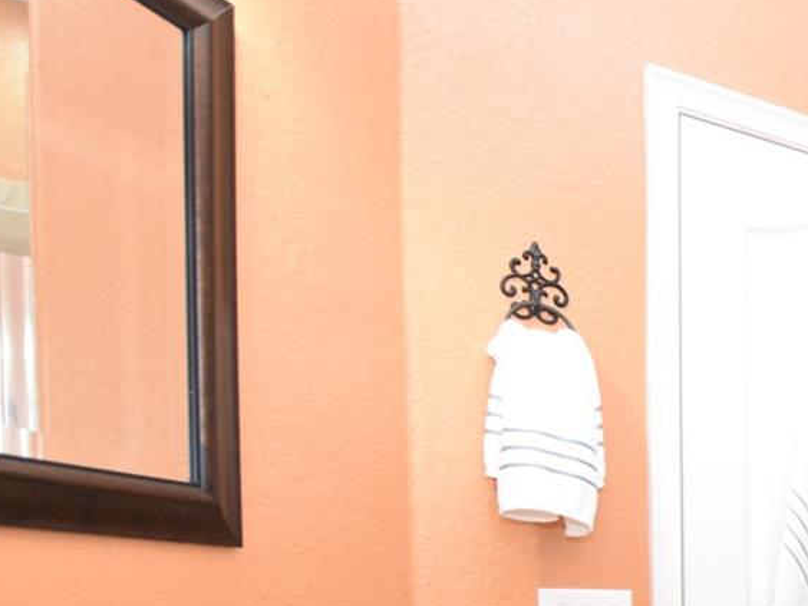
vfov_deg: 30.8
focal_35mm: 41
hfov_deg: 34.5
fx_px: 957
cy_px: 688
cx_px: 1016
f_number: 4
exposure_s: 1/60
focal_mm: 10
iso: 1000
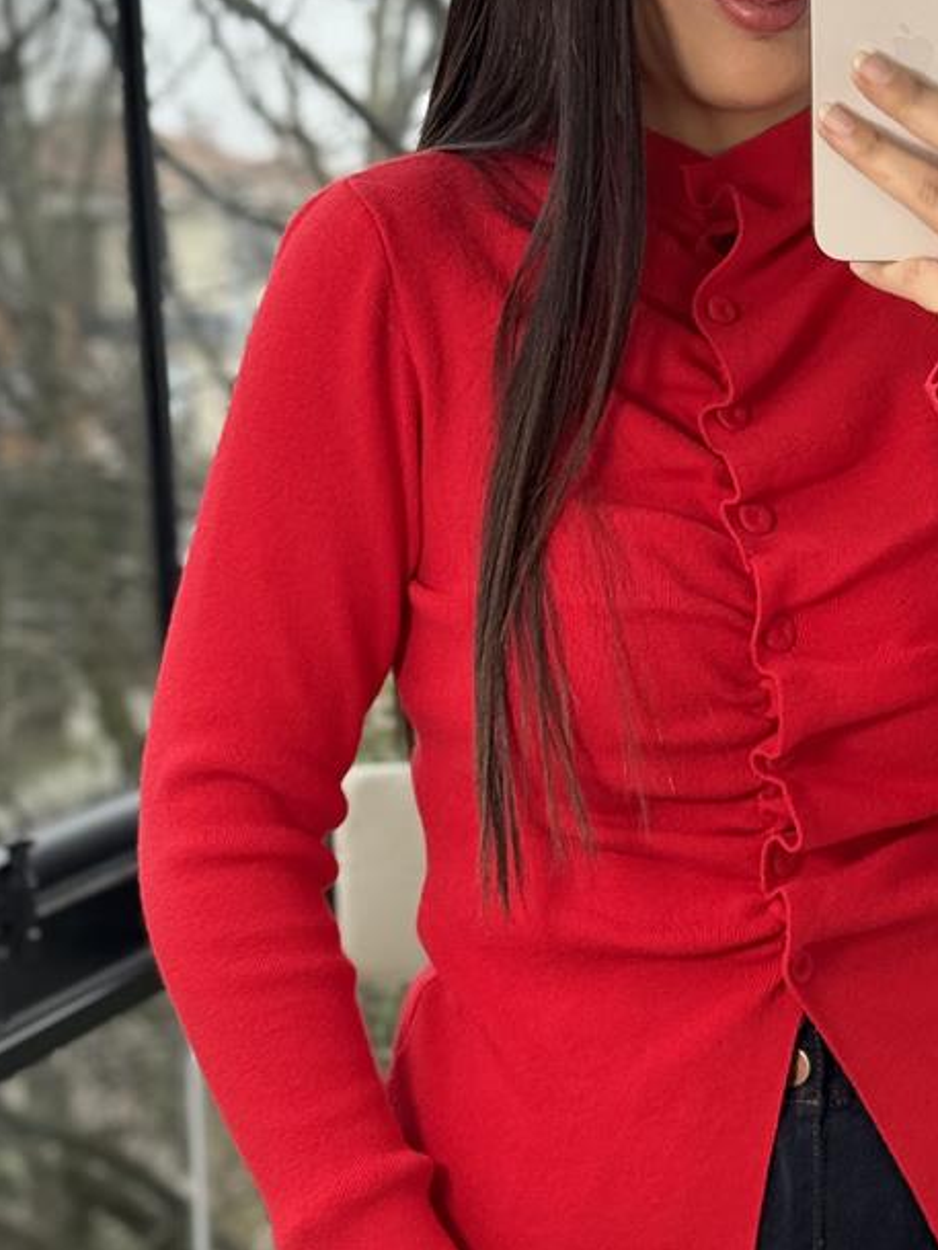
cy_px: 717
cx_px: 819
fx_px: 3792
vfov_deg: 18.7
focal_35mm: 105
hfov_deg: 14.0
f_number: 1.78
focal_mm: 6.76
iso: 100
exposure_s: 1/242
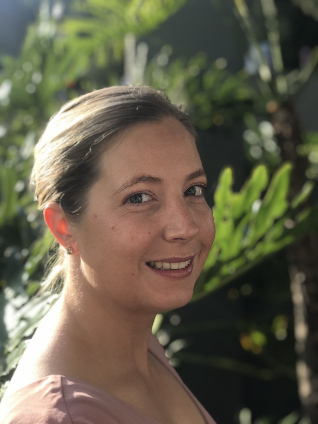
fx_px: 698
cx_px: 159
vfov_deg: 33.8
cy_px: 212
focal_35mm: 57
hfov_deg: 25.7
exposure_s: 1/159
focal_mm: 6.6
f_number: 2.8
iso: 20
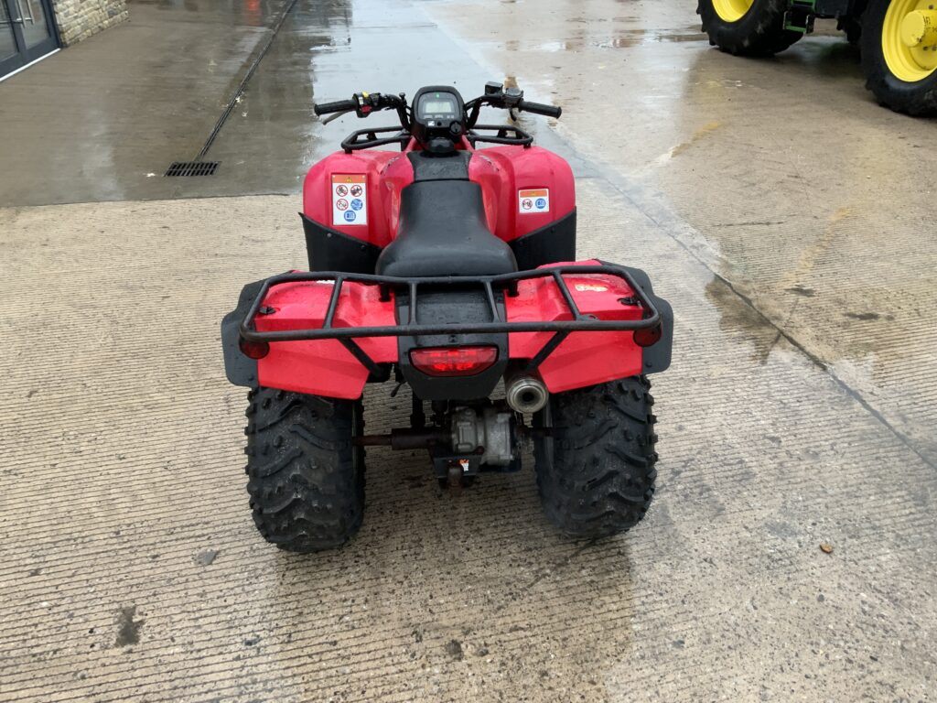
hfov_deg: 61.7
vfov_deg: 48.2
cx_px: 468
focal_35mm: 29
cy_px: 352
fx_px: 785
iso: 40
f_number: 1.8
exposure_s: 1/122
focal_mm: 3
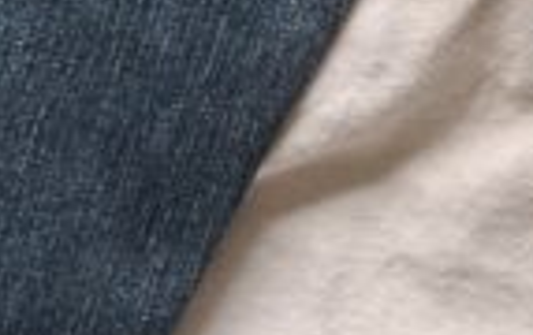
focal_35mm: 136
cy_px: -804
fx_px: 1979
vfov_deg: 7.8
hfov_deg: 15.2
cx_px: 455
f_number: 1.8
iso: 100
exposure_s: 1/100
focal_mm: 5.54
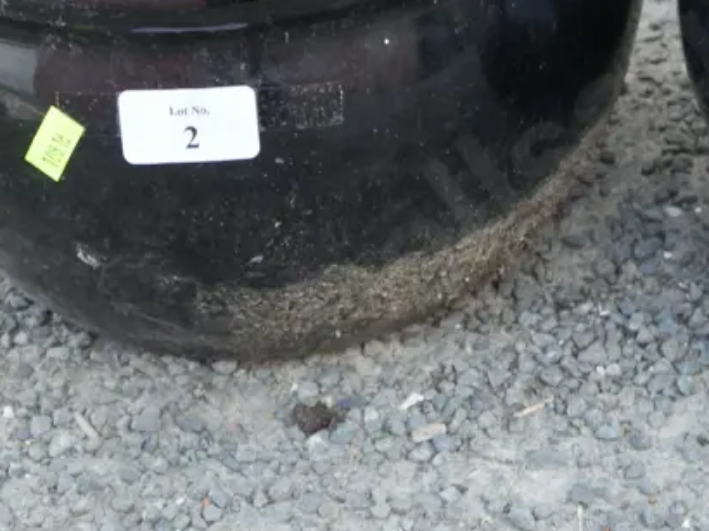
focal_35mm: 140
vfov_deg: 10.5
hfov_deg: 13.9
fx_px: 2866
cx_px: 697
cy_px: 51
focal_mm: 28
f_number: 5.3
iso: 320
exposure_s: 1/60
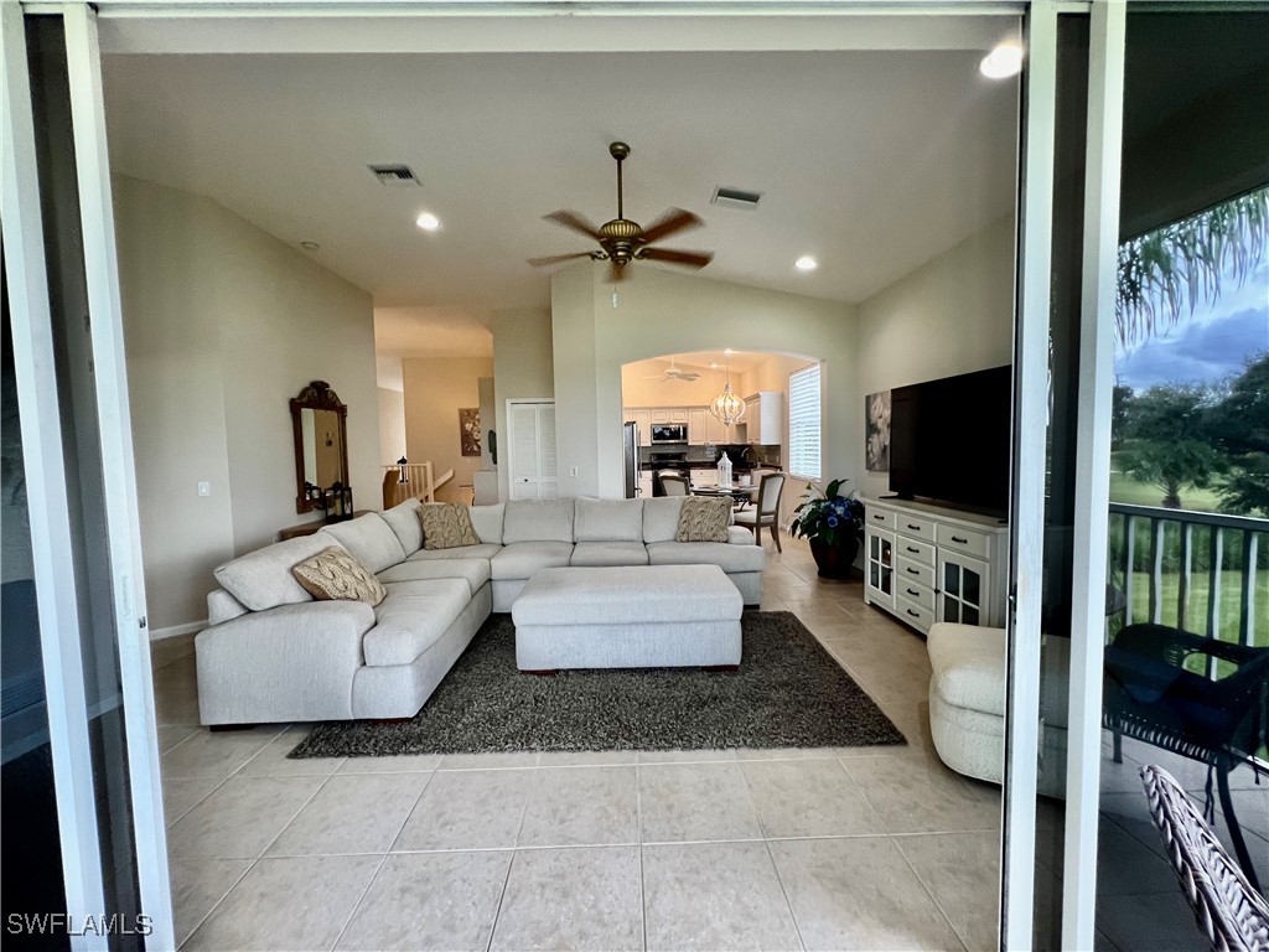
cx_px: 634
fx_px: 477
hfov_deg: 106.2
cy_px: 476
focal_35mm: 13
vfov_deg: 89.9
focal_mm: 1.57
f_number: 1.8
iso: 200
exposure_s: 1/60
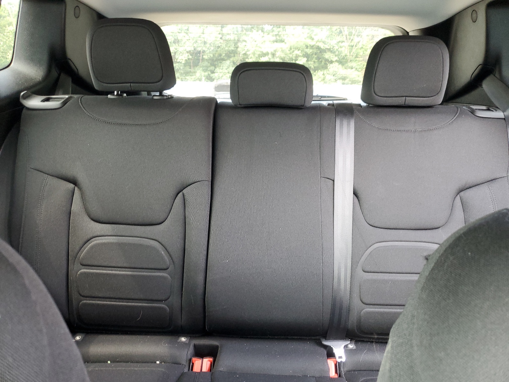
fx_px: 382
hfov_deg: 67.3
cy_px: 191
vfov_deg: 53.1
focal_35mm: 26
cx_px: 254
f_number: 1.5
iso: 155
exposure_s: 1/60.2
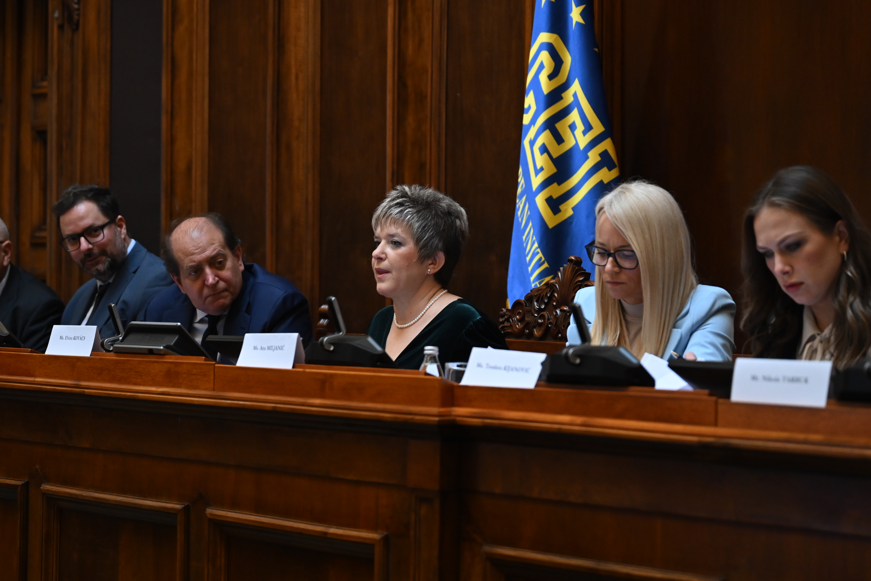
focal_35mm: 105
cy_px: 290
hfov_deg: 19.5
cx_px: 436
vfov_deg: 13.0
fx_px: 2540
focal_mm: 70
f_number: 2.8
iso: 1600
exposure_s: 1/200
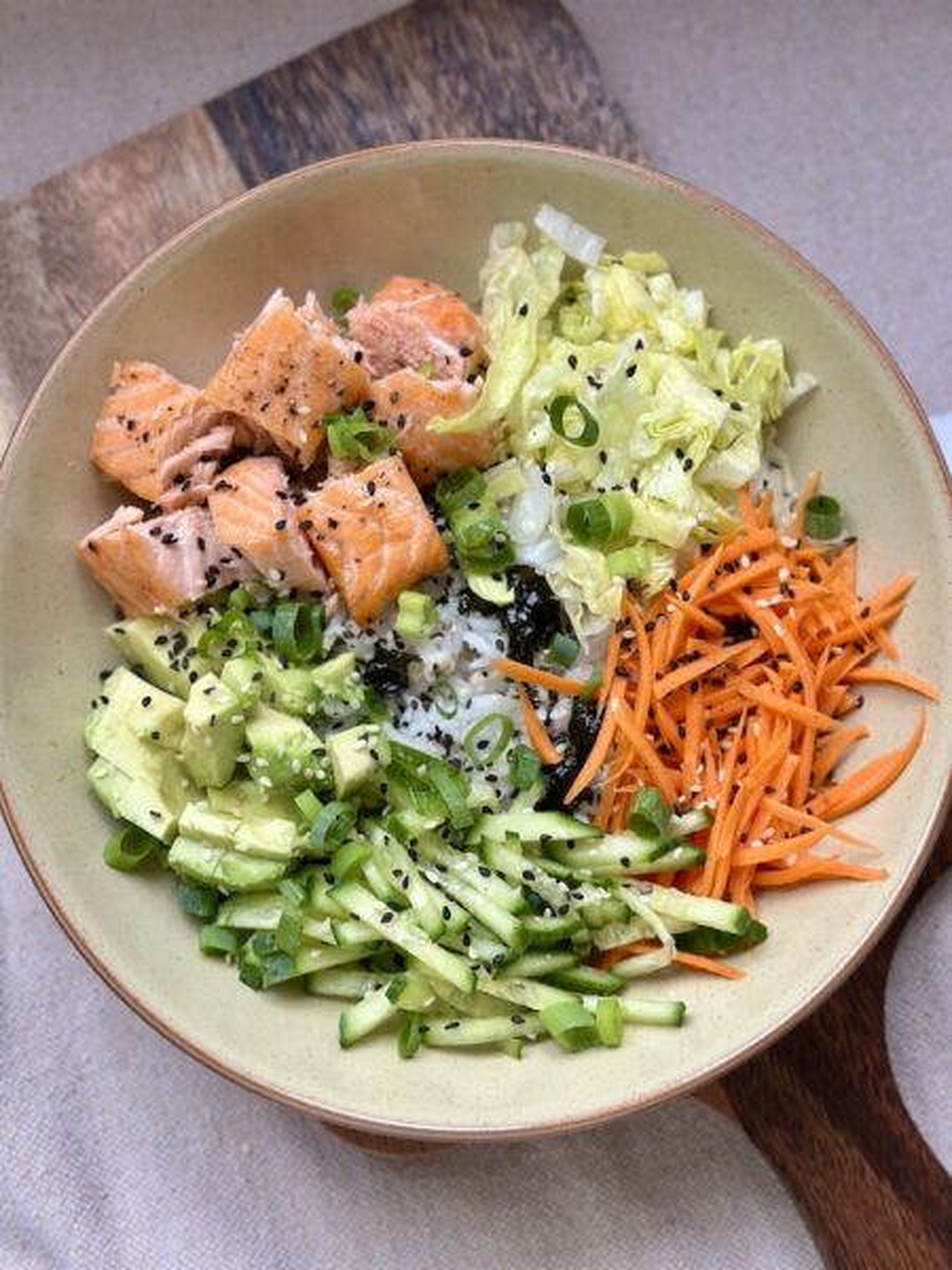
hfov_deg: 30.3
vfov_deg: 39.7
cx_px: 476
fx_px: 1760
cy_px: 635
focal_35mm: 48
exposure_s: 1/135
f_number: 1.78
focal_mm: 6.86
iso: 64
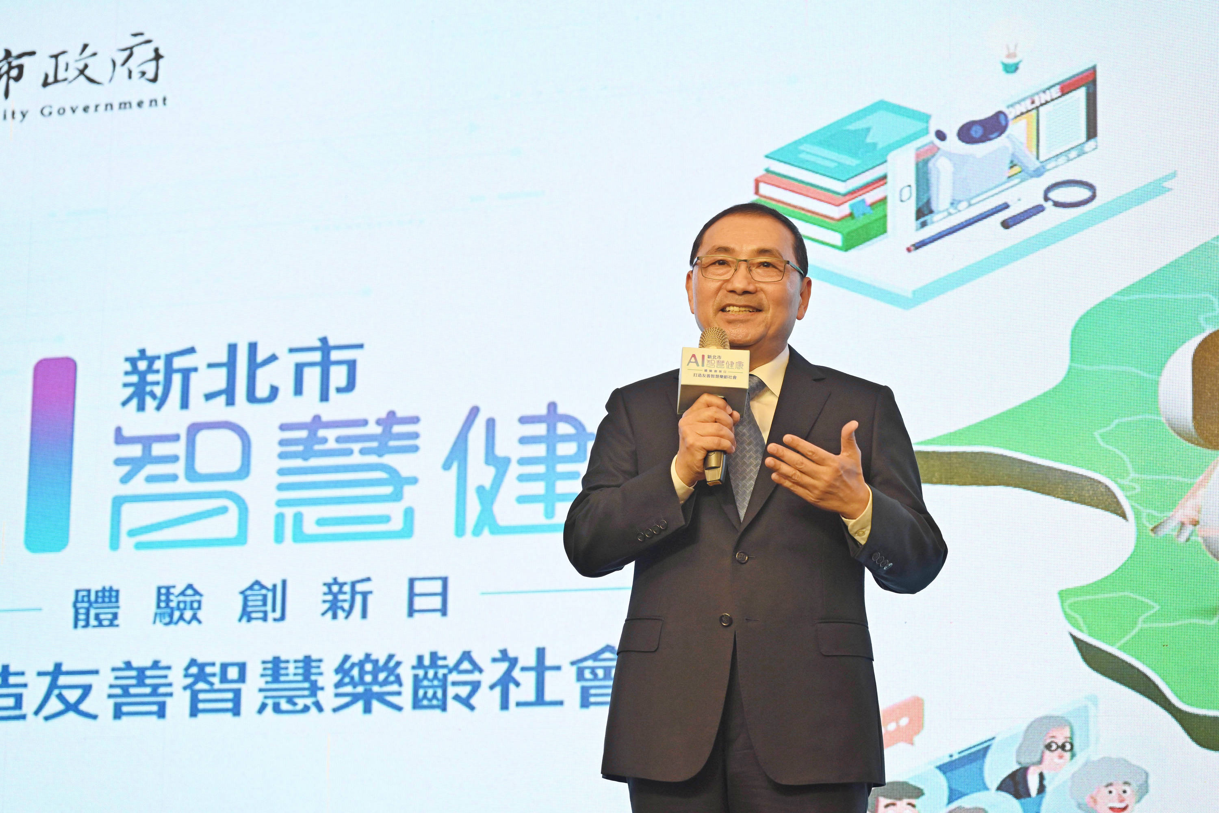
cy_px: 406
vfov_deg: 14.1
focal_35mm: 97
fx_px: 3284
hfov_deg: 21.0
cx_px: 610
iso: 900
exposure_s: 1/80
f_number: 4.5
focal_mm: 97
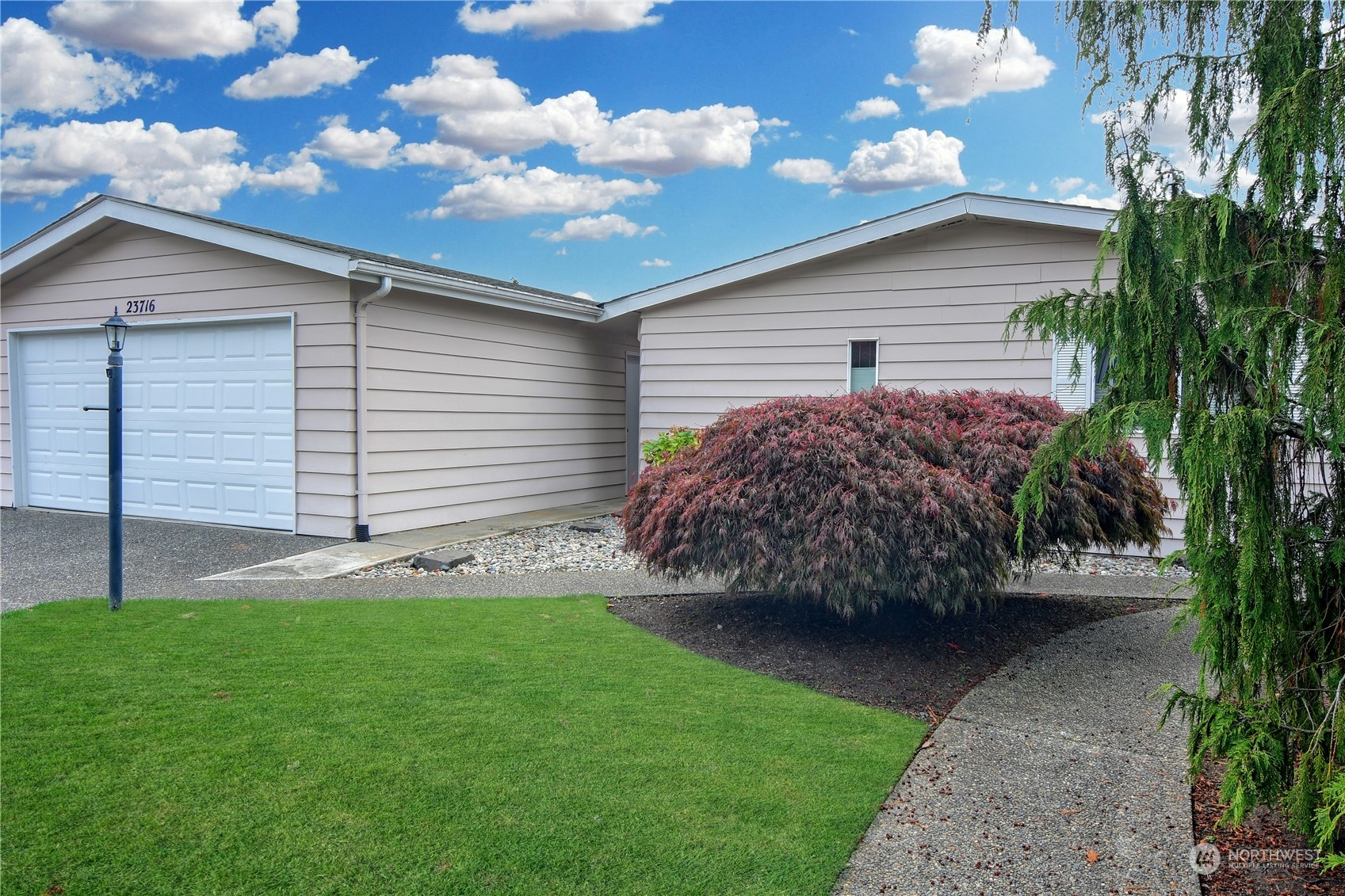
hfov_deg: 73.7
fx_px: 897
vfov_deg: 53.1
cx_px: 672
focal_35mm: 24
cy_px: 448
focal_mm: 16
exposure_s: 1/15
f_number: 13
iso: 125
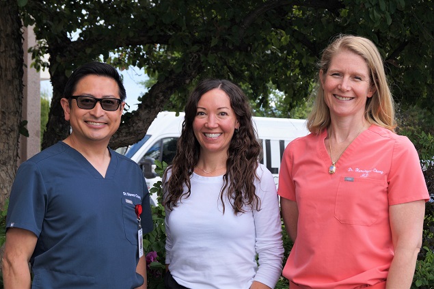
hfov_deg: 29.9
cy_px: 144
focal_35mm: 68
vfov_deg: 20.2
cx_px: 217
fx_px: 813
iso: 100
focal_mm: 45
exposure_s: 1/100
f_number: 6.3
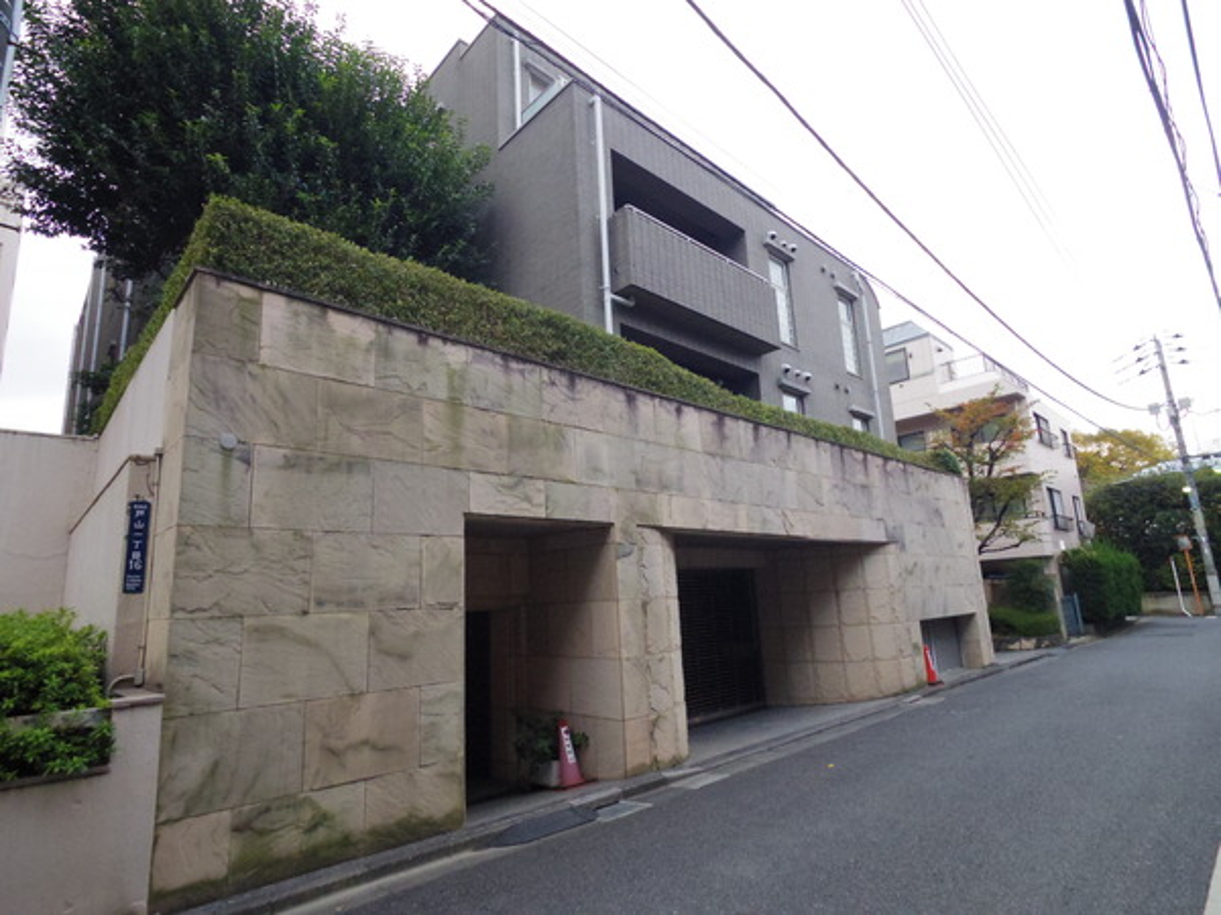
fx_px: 600
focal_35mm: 17
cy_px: 458
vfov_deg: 74.7
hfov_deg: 91.0
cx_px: 610
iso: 1250
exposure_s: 1/30
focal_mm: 3.8
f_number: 3.7
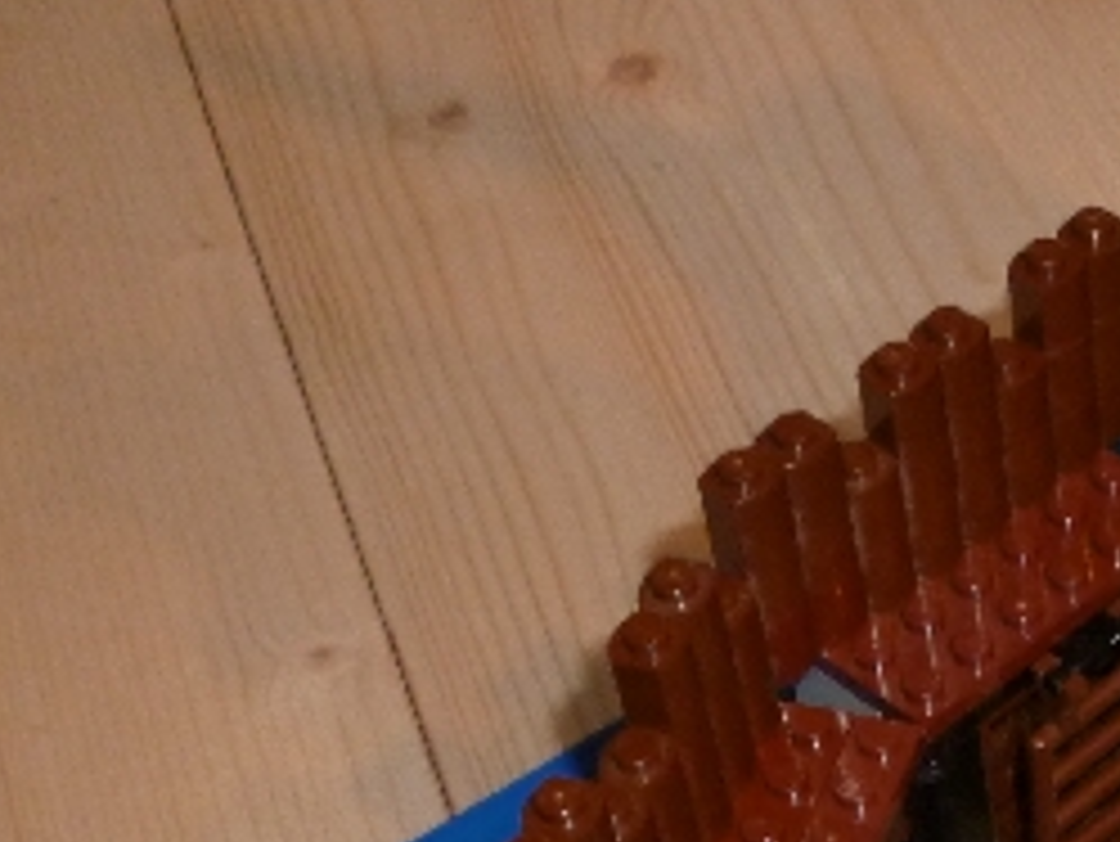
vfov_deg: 15.5
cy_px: 1130
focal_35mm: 90
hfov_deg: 19.7
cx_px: 1529
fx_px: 2913
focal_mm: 5
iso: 160
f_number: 3.1
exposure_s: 1/60
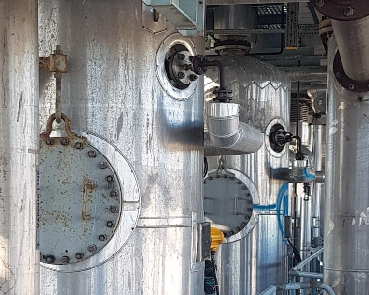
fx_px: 371
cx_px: 184
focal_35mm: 34
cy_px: 239
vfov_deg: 41.4
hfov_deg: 52.8
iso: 40
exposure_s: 1/271
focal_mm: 4.2
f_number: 1.7
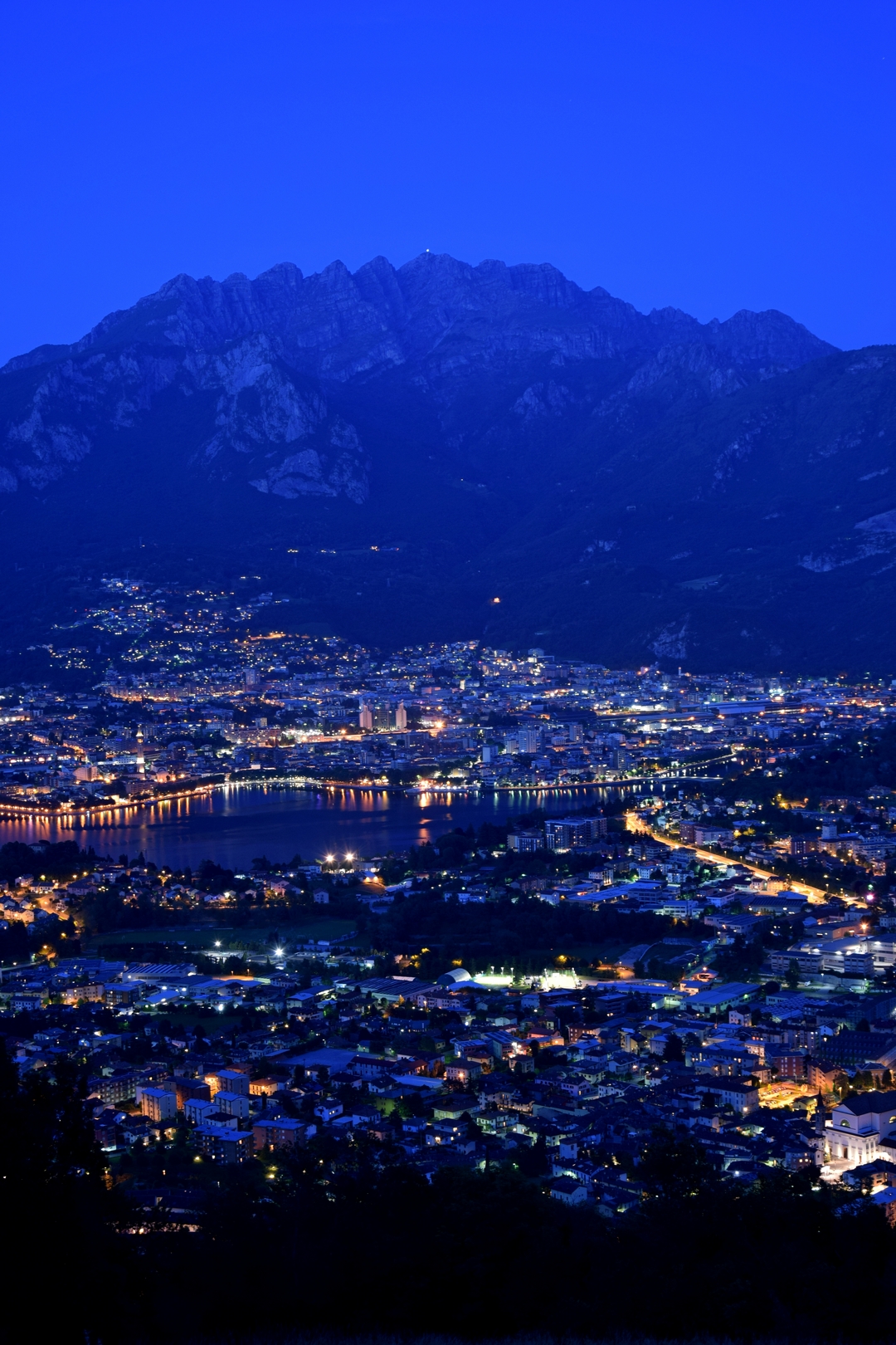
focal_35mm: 57
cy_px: 672
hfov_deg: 23.8
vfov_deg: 35.1
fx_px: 2128
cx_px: 448
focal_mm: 38
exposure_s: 8
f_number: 6.3
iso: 200
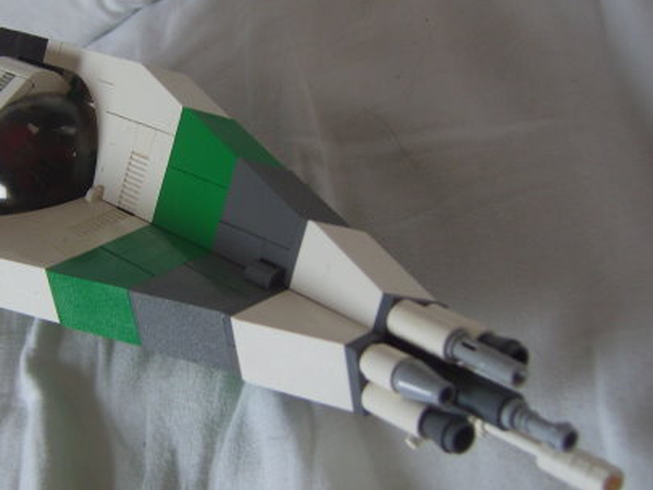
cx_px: 193
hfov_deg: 31.8
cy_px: 222
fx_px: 1132
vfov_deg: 24.4
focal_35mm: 60
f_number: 2.8
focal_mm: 7.8
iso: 72
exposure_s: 1/30
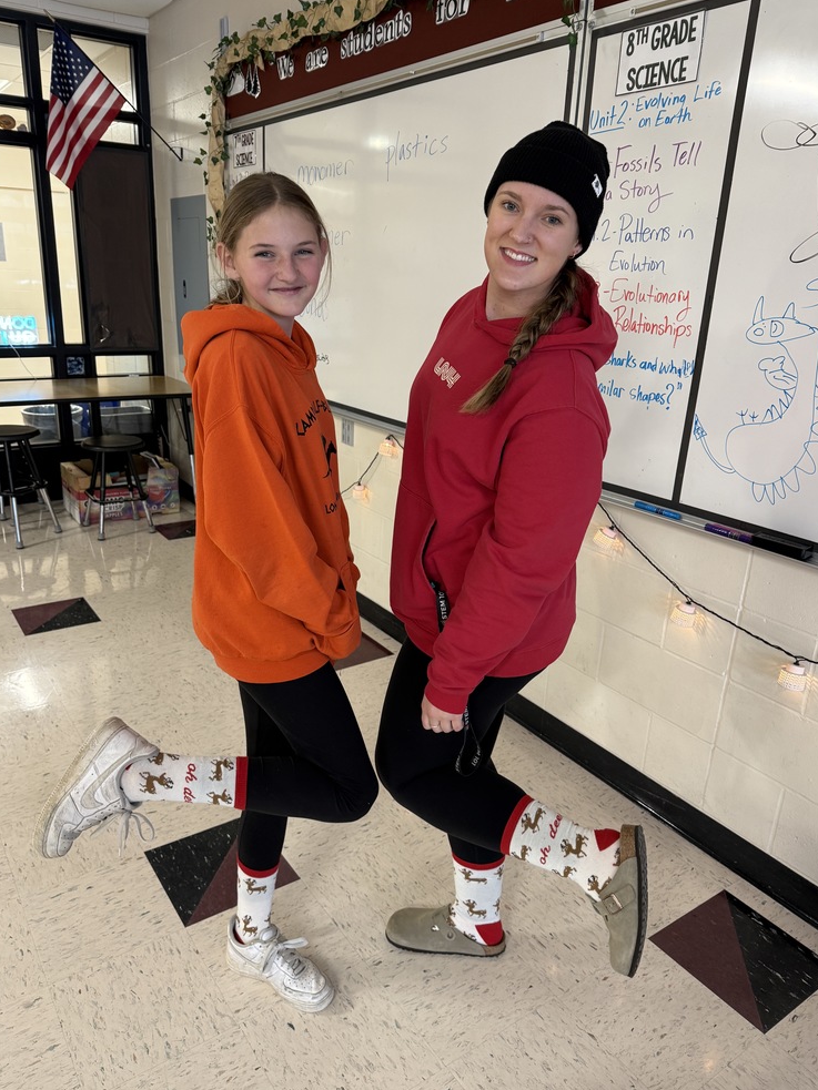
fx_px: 788
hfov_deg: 54.9
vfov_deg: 69.4
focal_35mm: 25
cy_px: 543
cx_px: 398
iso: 200
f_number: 1.78
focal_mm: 6.76
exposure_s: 1/60
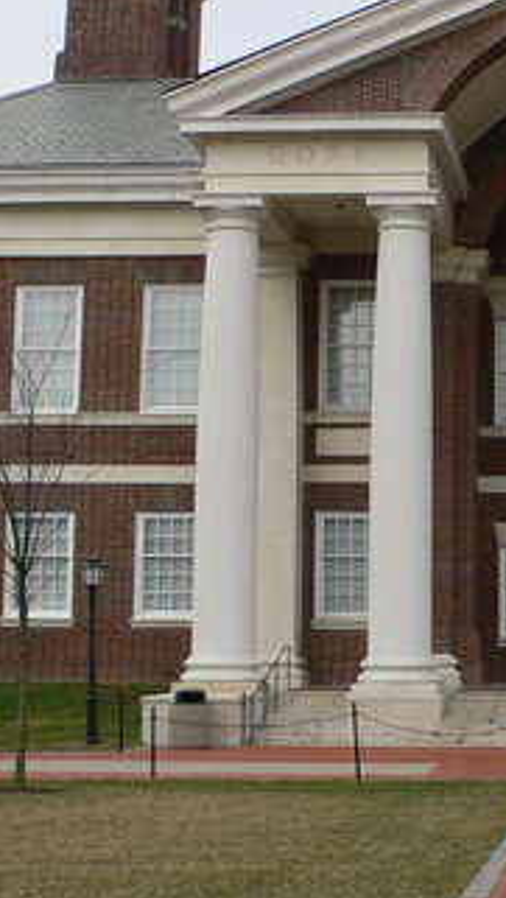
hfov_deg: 15.3
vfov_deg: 27.8
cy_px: 369
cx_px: 623
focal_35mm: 76
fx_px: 1809
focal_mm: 4.6
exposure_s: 1/160
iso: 80
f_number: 4
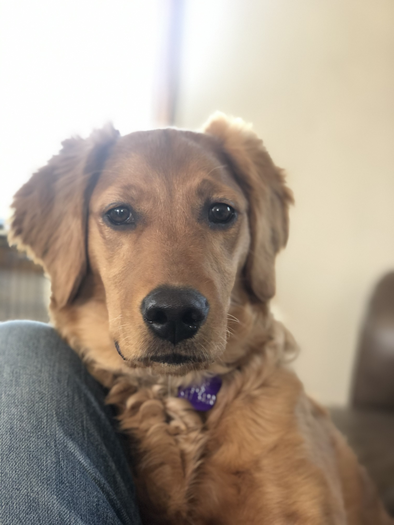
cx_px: 197
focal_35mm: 52
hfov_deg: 28.0
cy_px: 262
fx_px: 789
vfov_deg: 36.8
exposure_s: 1/20
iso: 160
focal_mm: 6
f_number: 2.4
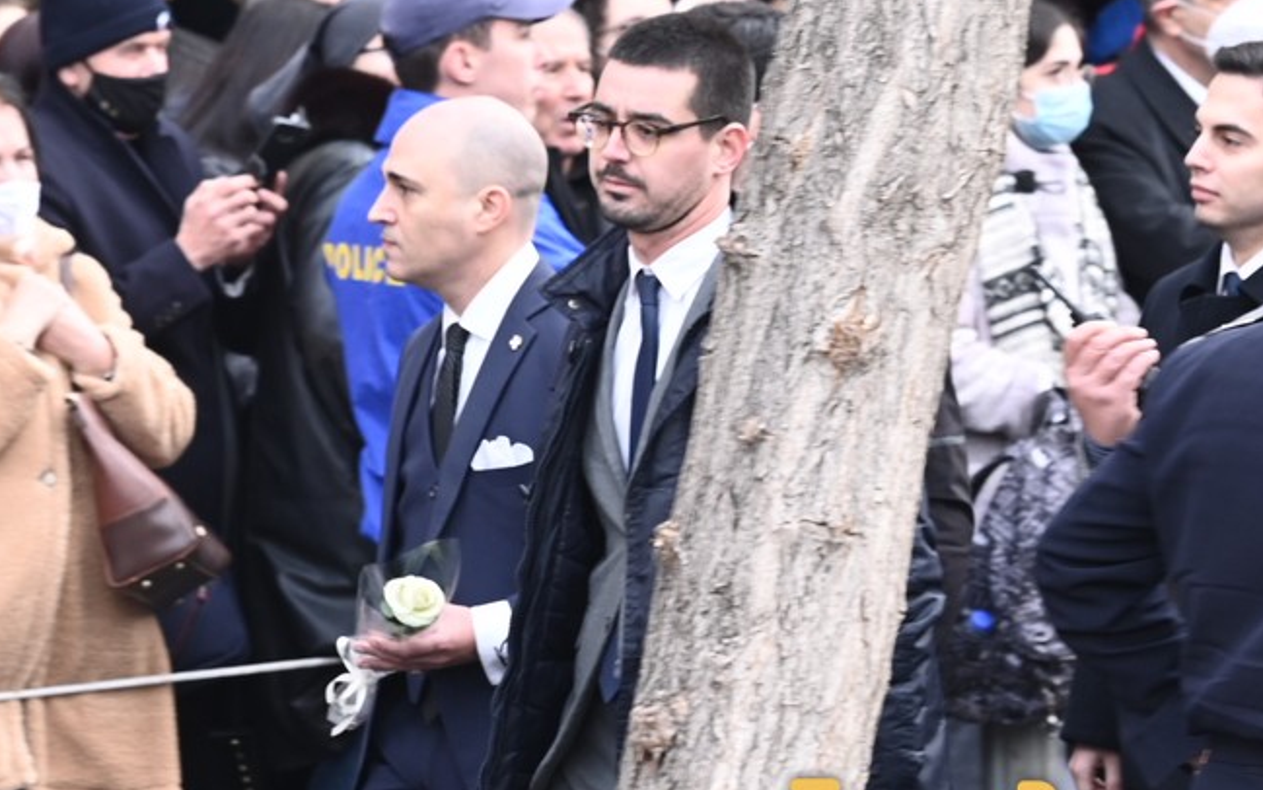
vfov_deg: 9.0
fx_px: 4992
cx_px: 525
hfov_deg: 14.4
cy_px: 421
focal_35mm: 145
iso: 640
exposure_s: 1/200
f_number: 6.3
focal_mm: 120
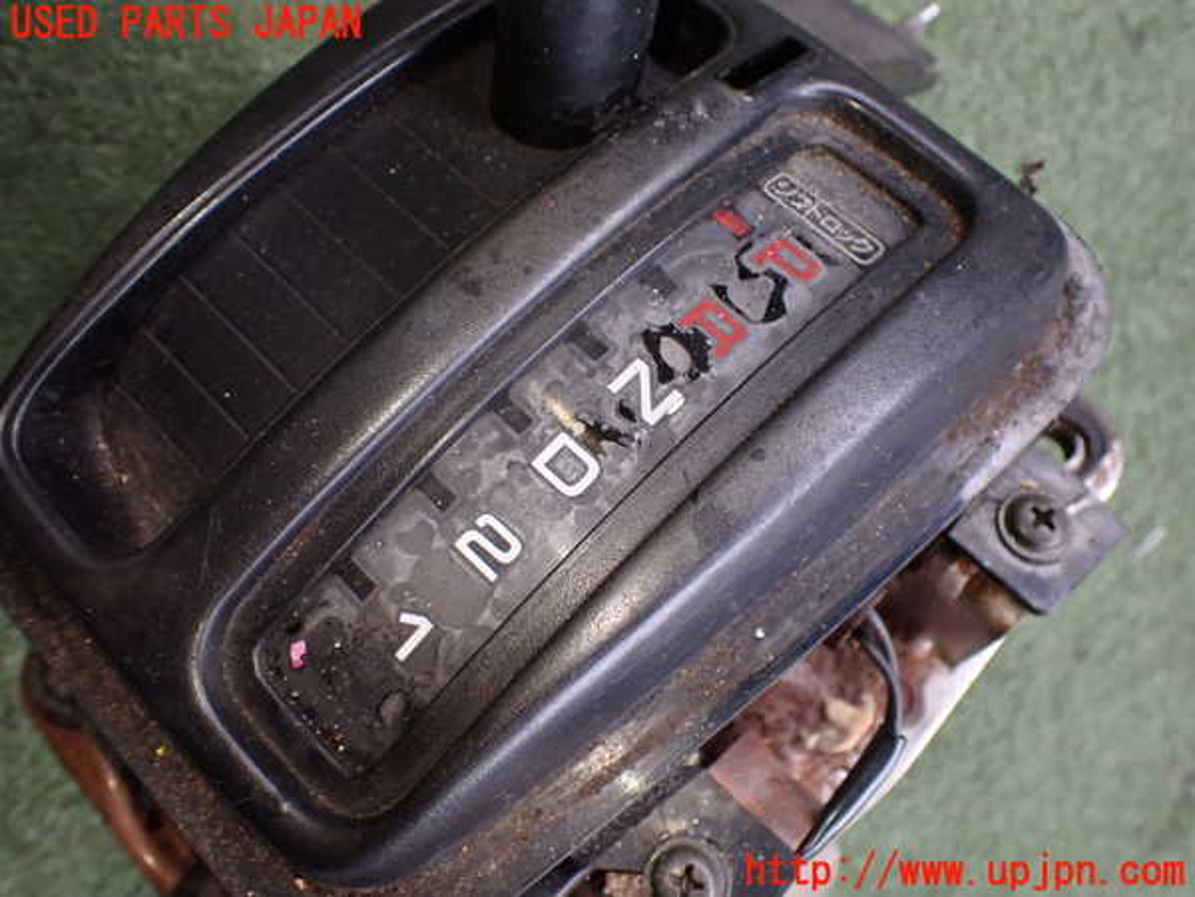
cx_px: 598
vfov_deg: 46.8
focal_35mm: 30
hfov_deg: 60.0
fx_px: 1036
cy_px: 448
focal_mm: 5.4
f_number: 2.3
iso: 400
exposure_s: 1/125
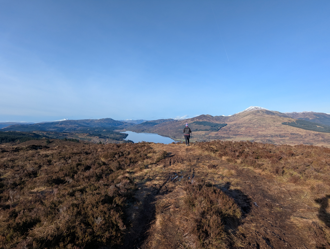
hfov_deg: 94.4
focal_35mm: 16
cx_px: 165
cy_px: 124
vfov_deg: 78.2
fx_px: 153
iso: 52
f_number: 2.2
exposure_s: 1/1661
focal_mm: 2.35
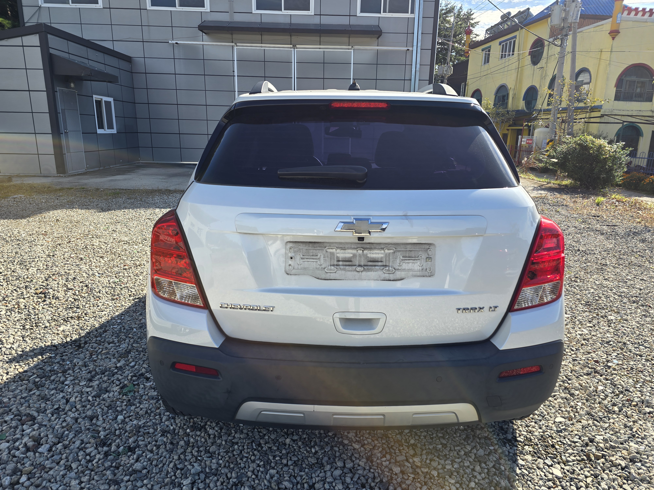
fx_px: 435
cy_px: 245
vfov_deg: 58.9
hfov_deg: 73.9
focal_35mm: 23
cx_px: 327
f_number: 1.7
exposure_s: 1/395
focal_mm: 6.3
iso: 12
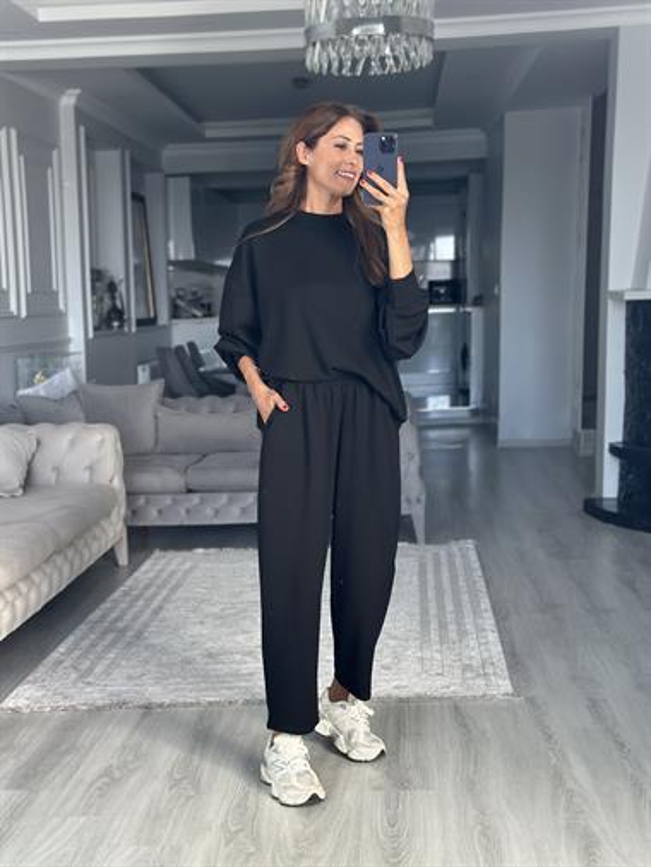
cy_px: 434
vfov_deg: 39.6
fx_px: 1203
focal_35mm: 48
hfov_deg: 30.3
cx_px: 326
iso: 125
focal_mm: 6.86
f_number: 1.78
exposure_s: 1/161
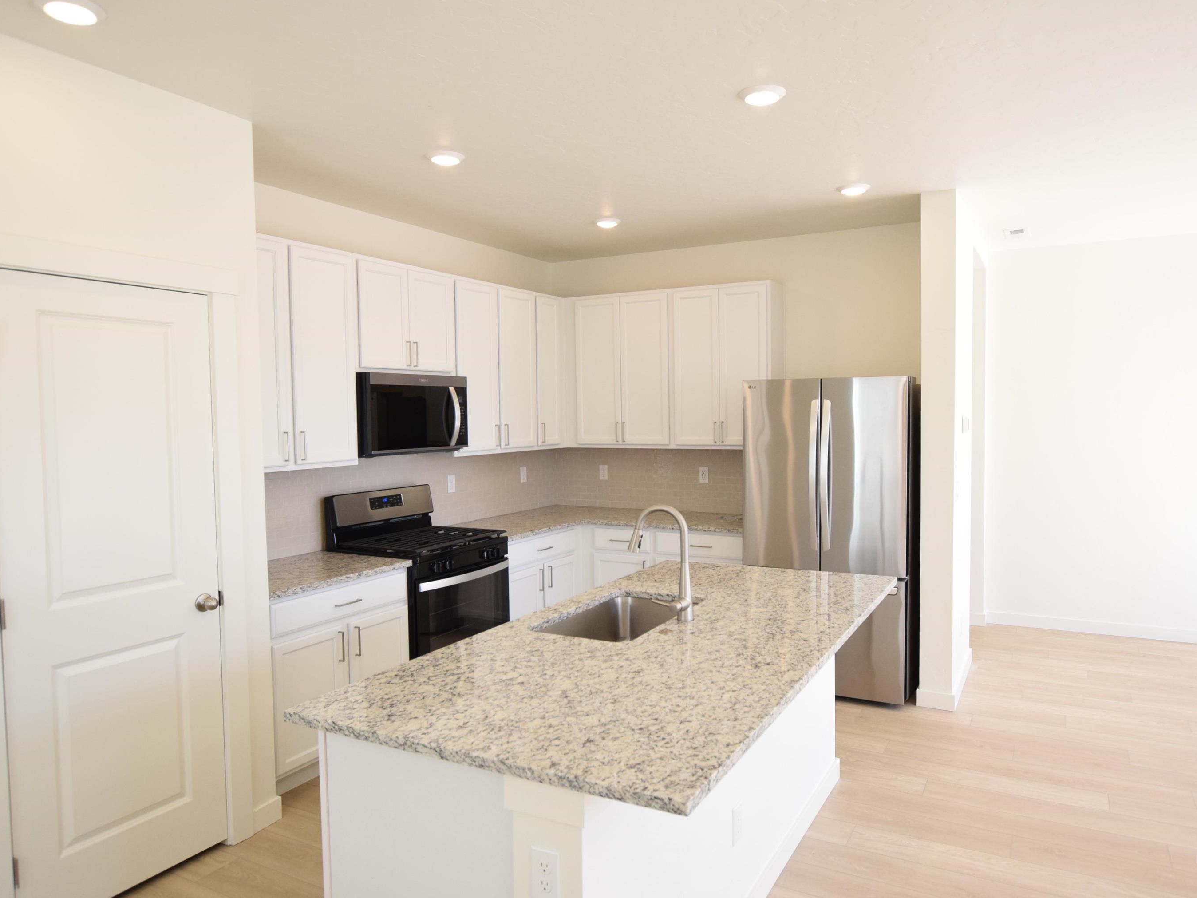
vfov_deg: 58.9
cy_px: 451
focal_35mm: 23
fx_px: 795
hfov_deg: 73.9
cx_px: 616
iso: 800
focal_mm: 14
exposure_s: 1/250
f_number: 4.5
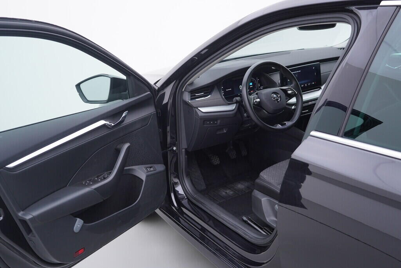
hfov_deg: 53.1
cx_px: 200
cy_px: 134
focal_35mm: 36
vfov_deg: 36.9
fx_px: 401
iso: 125
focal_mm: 24
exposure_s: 1/50
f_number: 3.2
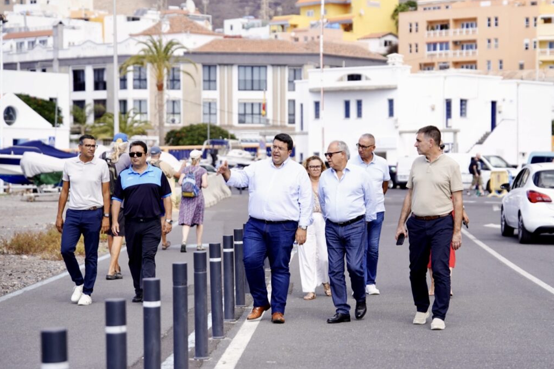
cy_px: 185
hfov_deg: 21.7
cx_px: 278
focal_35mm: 94
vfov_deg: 14.6
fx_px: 1446
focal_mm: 93
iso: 125
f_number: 3.2
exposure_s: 1/1000
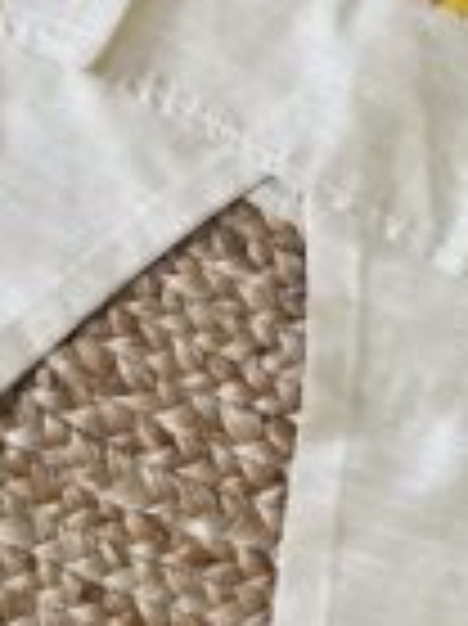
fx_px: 1462
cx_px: 428
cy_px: -108
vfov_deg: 22.4
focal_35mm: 81
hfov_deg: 17.9
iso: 40
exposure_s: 1/171
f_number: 1.6
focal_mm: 5.1
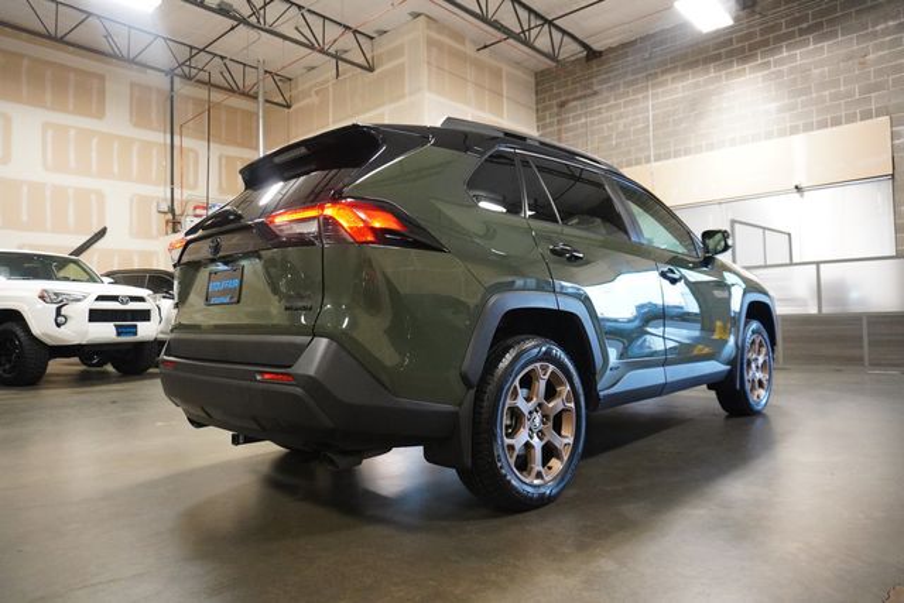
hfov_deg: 73.7
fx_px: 603
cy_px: 302
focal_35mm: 24
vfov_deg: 53.2
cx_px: 452
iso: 5000
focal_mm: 16
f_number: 3.5
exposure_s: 1/160
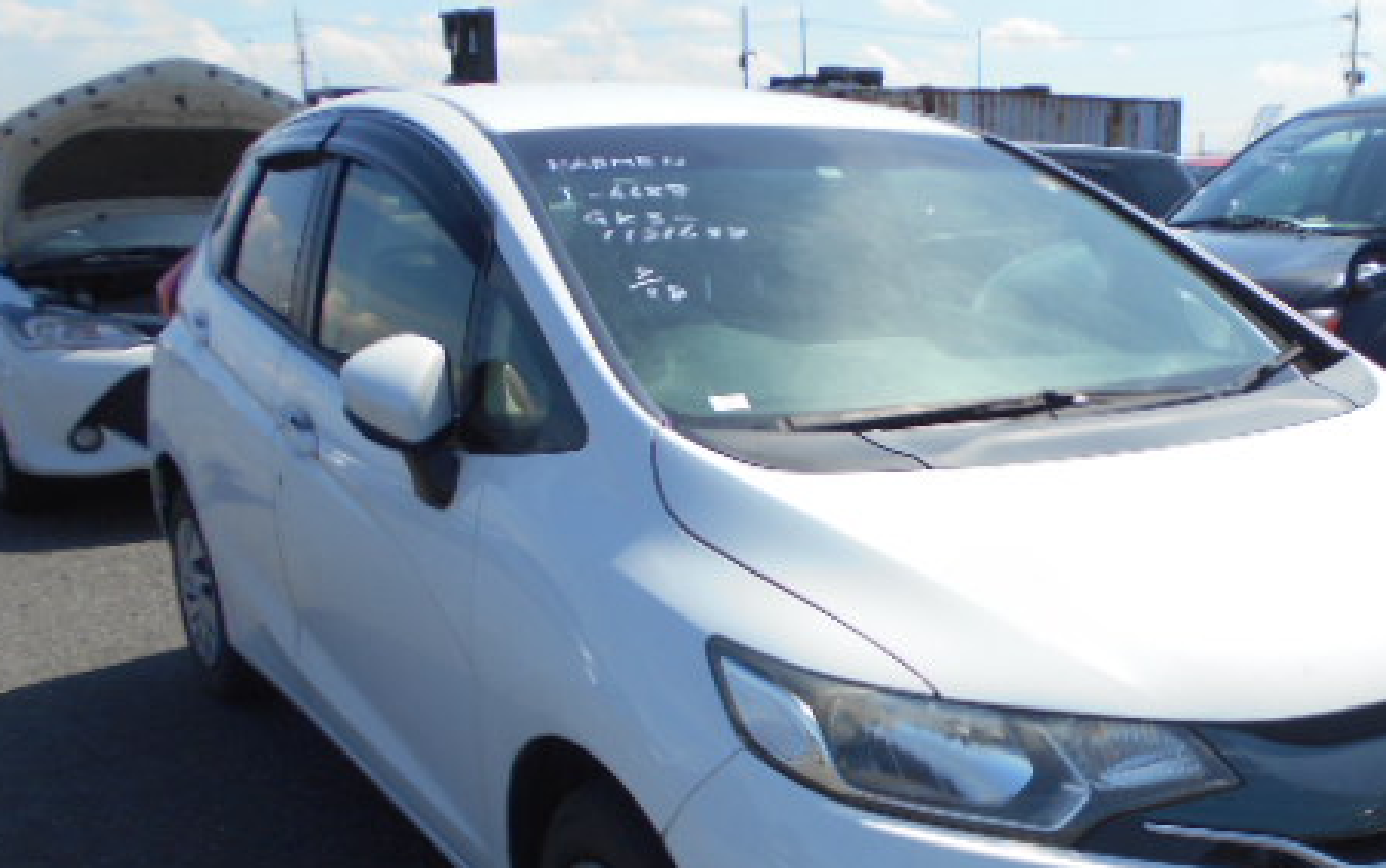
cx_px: 960
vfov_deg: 32.2
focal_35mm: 39
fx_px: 1474
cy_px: 656
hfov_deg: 49.2
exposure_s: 1/800
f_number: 3.2
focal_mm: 4.6
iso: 80
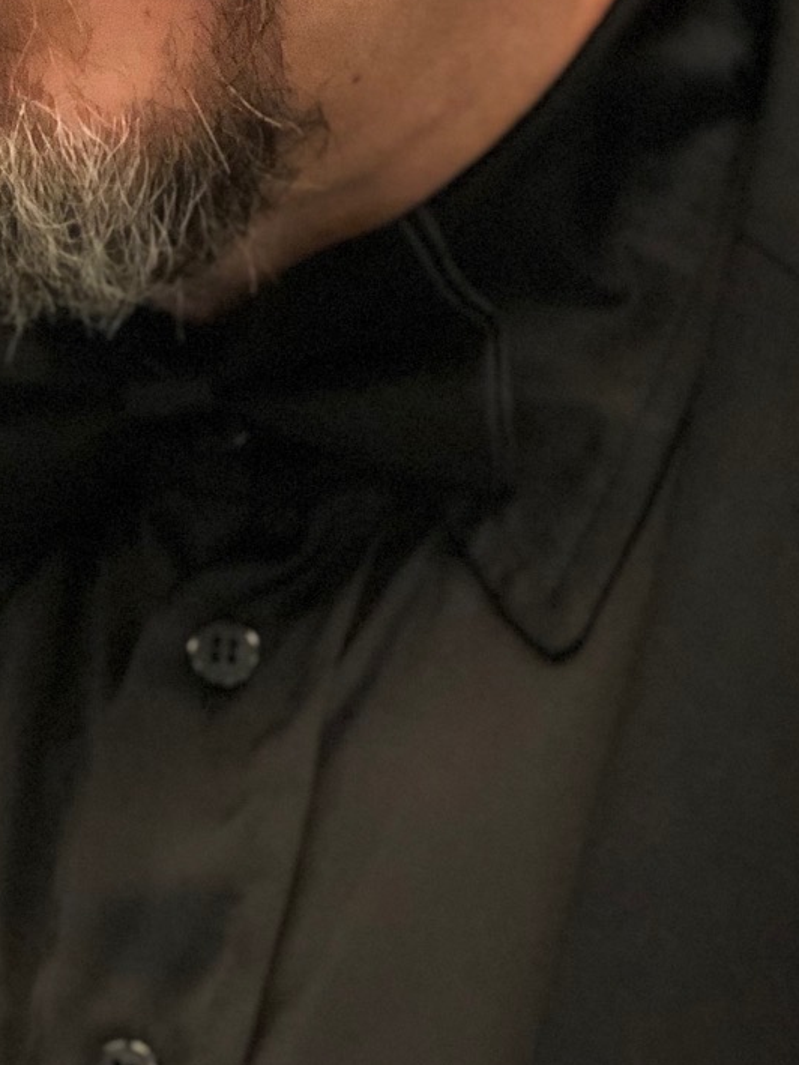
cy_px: -117
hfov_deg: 9.2
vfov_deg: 12.0
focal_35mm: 162
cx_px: 207
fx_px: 4984
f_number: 2.8
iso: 320
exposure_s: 1/33
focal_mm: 6.6
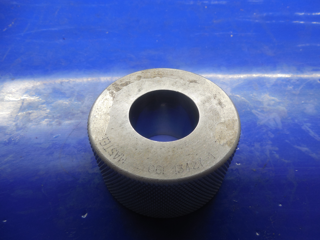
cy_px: 120
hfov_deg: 69.4
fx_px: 231
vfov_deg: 54.9
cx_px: 160
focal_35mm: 25
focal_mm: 4.5
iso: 125
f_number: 3.3
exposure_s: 1/100
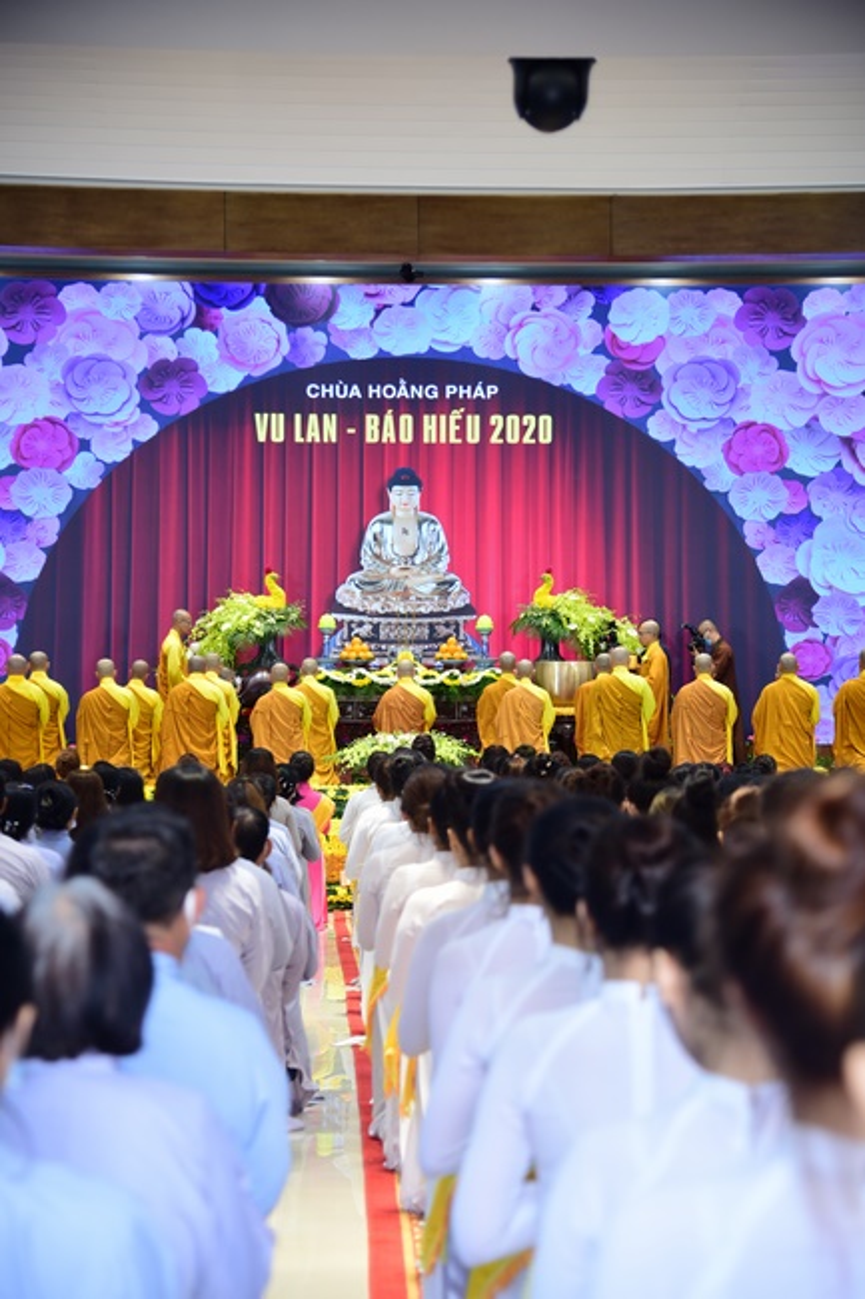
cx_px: 432
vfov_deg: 26.0
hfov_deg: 17.5
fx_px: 2813
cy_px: 650
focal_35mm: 78
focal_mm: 78
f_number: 4
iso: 800
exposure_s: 1/50
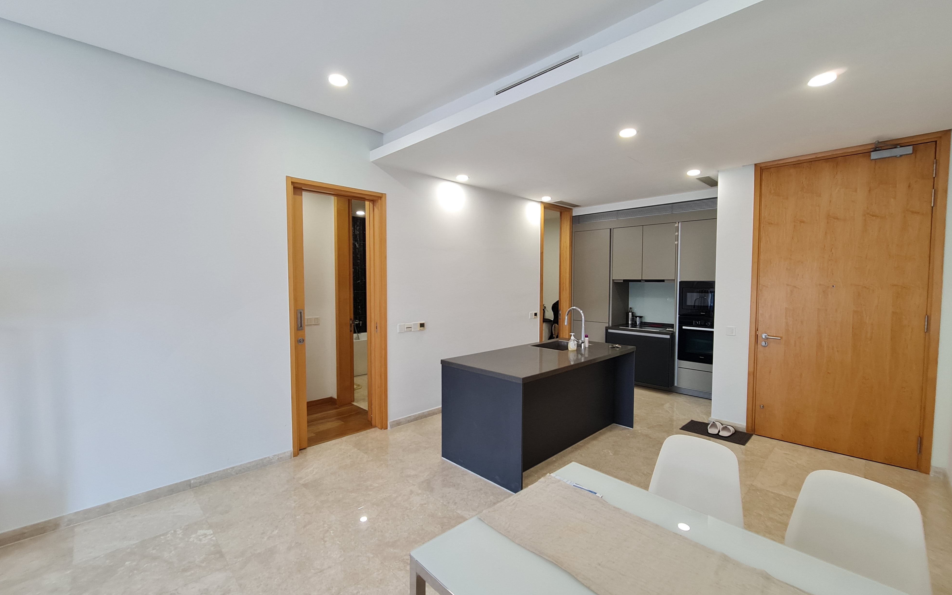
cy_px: 308
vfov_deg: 78.6
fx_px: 363
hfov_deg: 105.3
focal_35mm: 14
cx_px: 482
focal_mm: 2.2
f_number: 2.2
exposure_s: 1/50
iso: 125
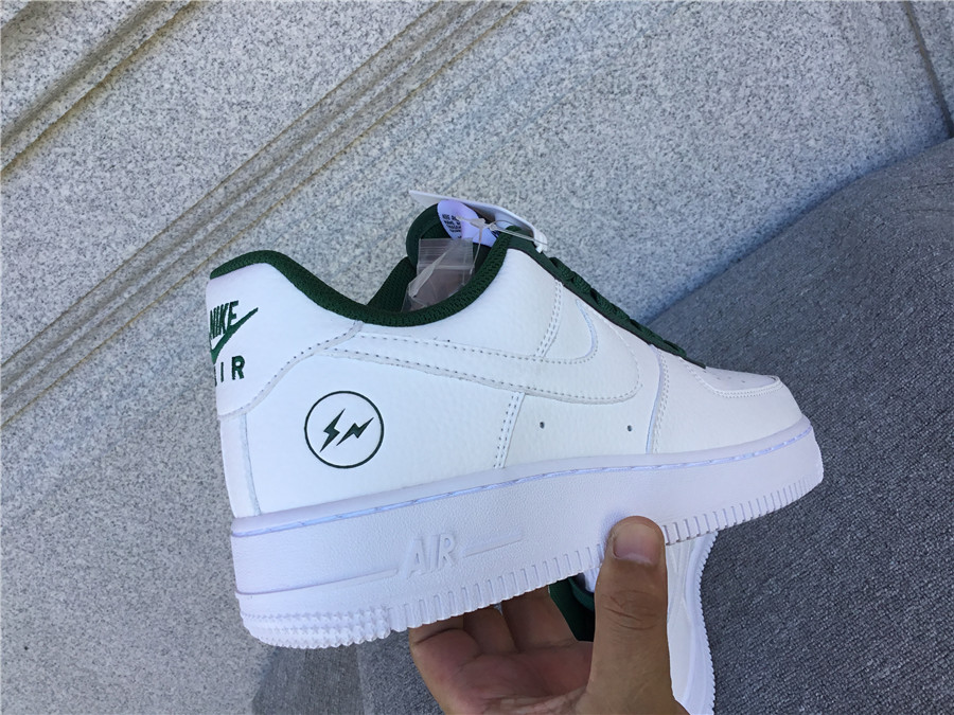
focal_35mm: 31
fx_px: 854
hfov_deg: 58.4
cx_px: 477
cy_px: 358
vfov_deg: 45.4
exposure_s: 1/227
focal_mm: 3.3
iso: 25
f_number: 2.4
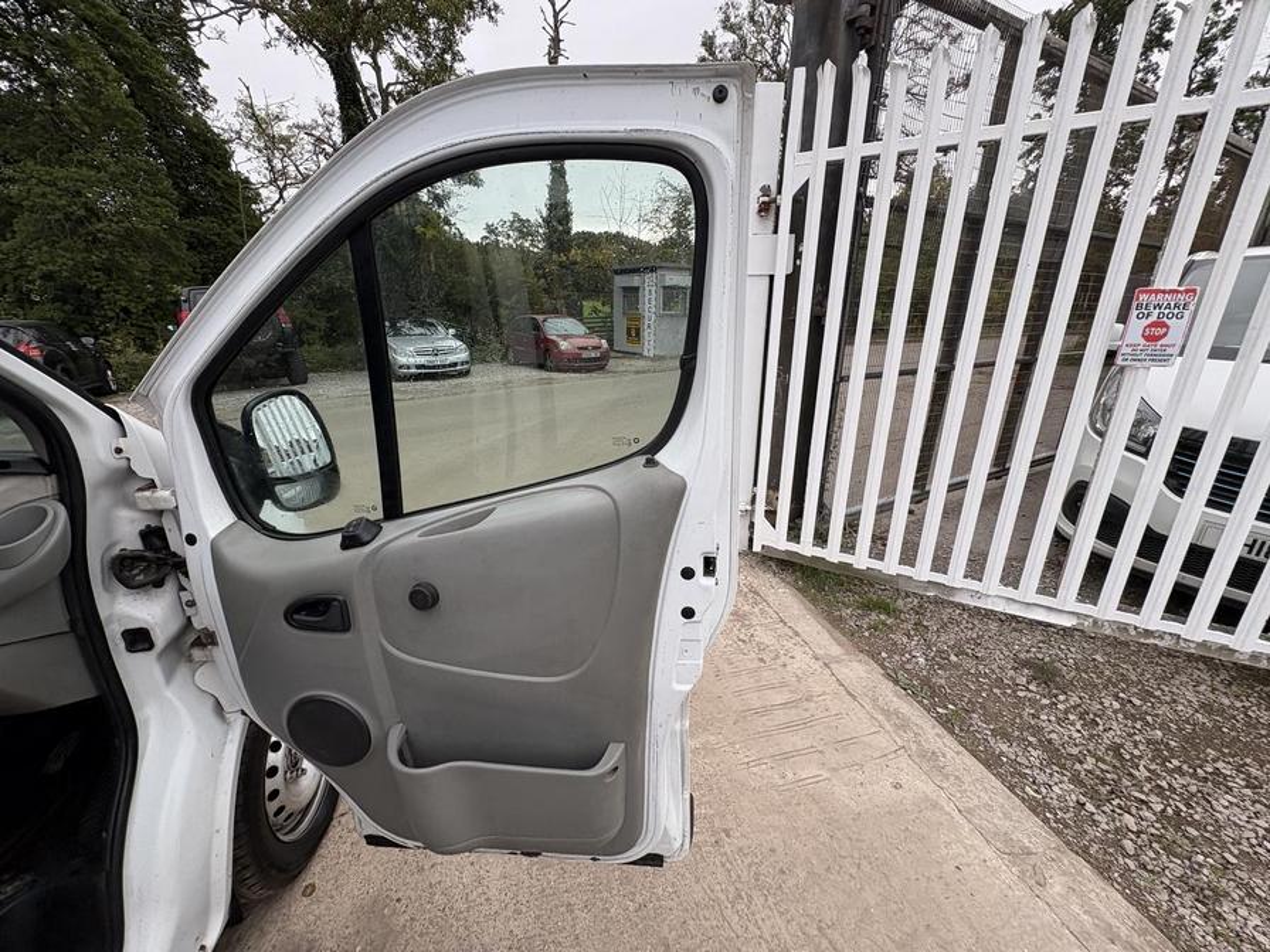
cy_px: 476
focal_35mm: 14
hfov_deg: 102.1
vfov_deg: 85.7
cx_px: 635
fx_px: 514
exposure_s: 1/242
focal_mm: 2.22
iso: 40
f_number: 2.2
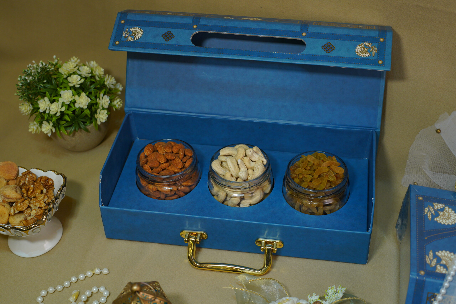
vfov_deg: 27.0
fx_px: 633
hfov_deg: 39.6
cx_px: 228
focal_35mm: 50
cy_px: 152
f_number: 5
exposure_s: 1/250
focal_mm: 50
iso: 1000
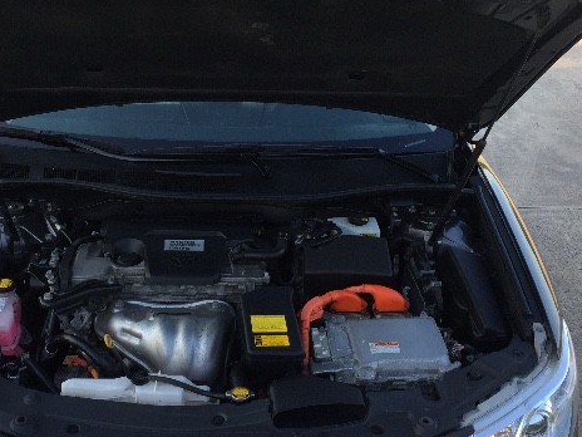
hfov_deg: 46.6
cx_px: 240
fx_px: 673
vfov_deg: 35.7
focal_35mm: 40
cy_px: 275
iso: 32
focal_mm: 4.15
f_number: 2.2
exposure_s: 1/190
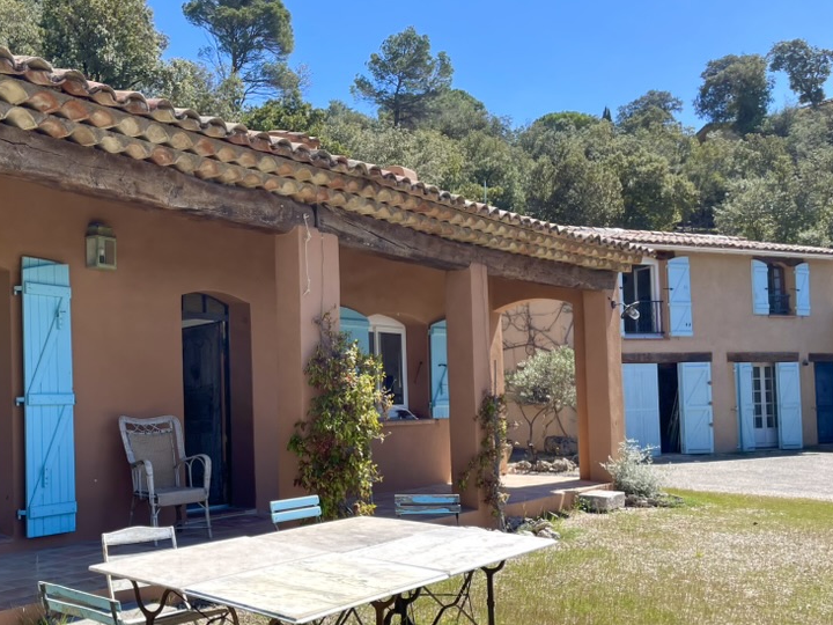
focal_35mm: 37
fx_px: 890
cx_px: 246
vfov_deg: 38.5
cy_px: 368
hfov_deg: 48.8
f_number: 1.6
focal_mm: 4.2
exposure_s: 1/1795
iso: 32
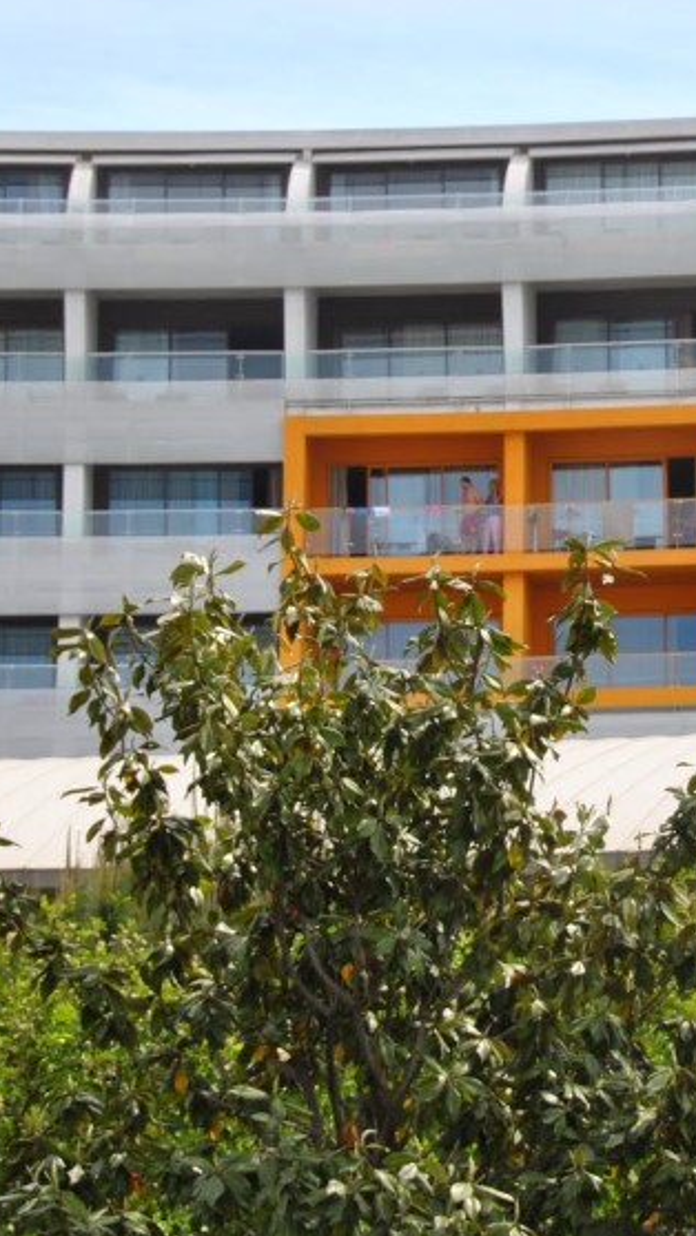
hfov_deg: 9.8
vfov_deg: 17.4
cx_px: 613
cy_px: 463
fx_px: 4034
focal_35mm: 123
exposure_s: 1/250
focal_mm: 38
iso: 100
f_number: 8
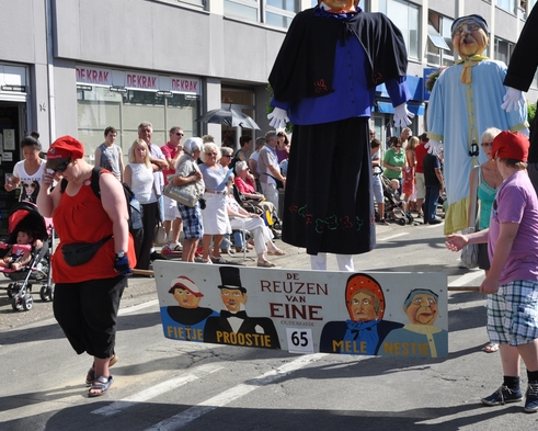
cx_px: 310
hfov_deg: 34.1
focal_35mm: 55
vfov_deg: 27.6
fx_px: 876
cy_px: 216
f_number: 5
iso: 400
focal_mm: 32
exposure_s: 1/1250
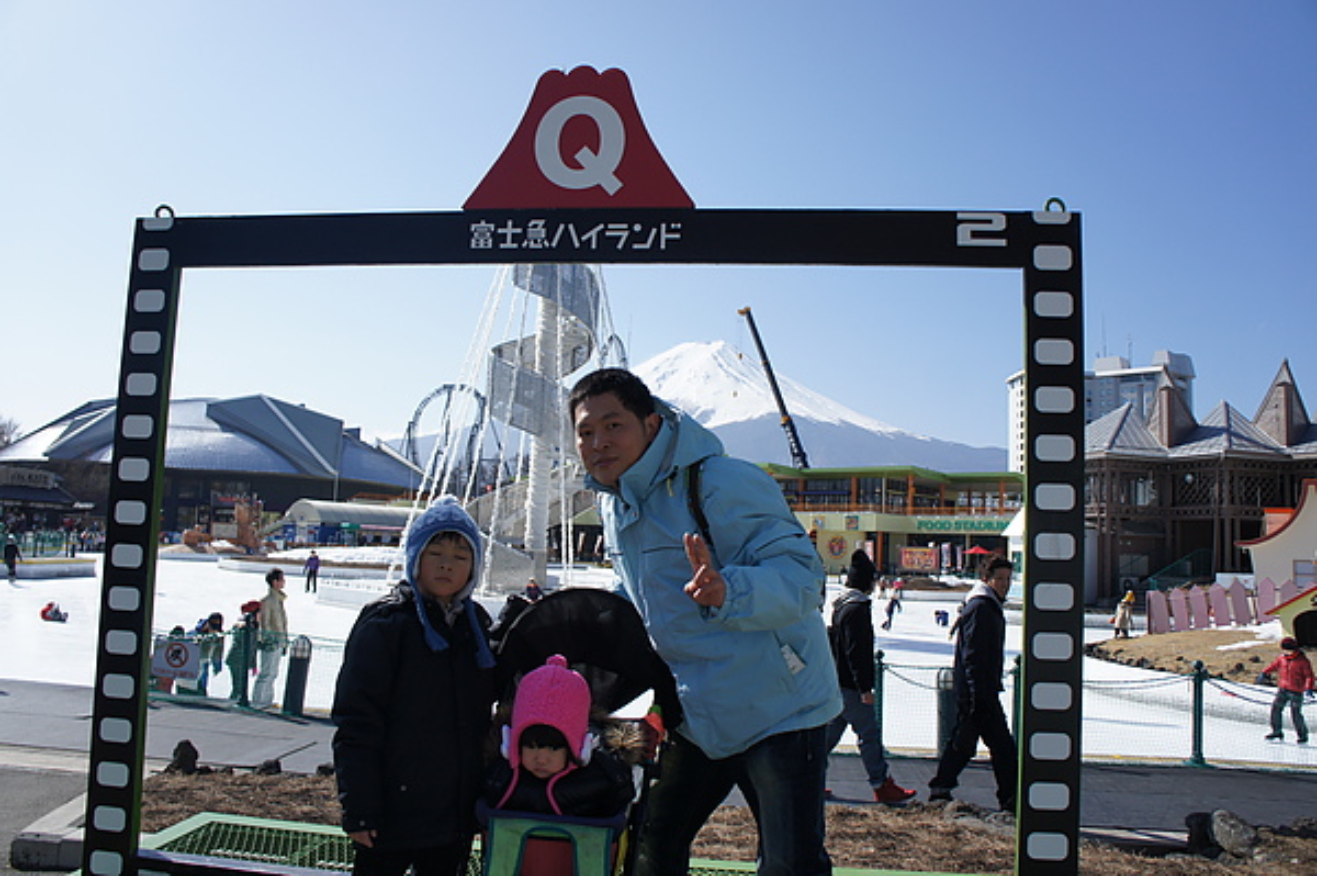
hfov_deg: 67.4
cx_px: 658
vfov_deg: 47.9
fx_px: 987
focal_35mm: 27
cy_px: 438
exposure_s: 1/1250
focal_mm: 18
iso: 200
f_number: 5
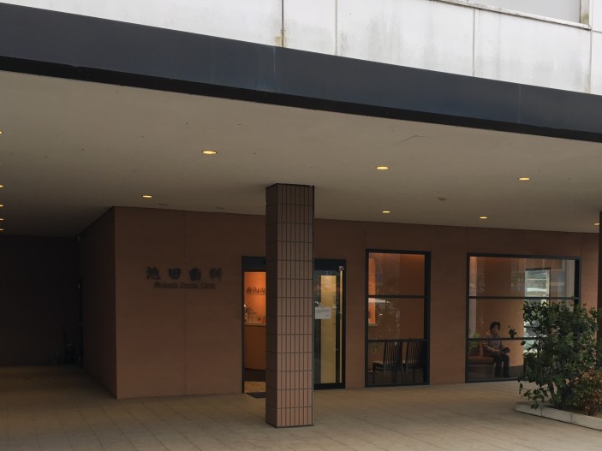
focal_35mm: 44
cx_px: 382
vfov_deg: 32.2
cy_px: 339
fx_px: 765
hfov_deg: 42.6
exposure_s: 1/60
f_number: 2.2
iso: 25
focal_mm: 4.15
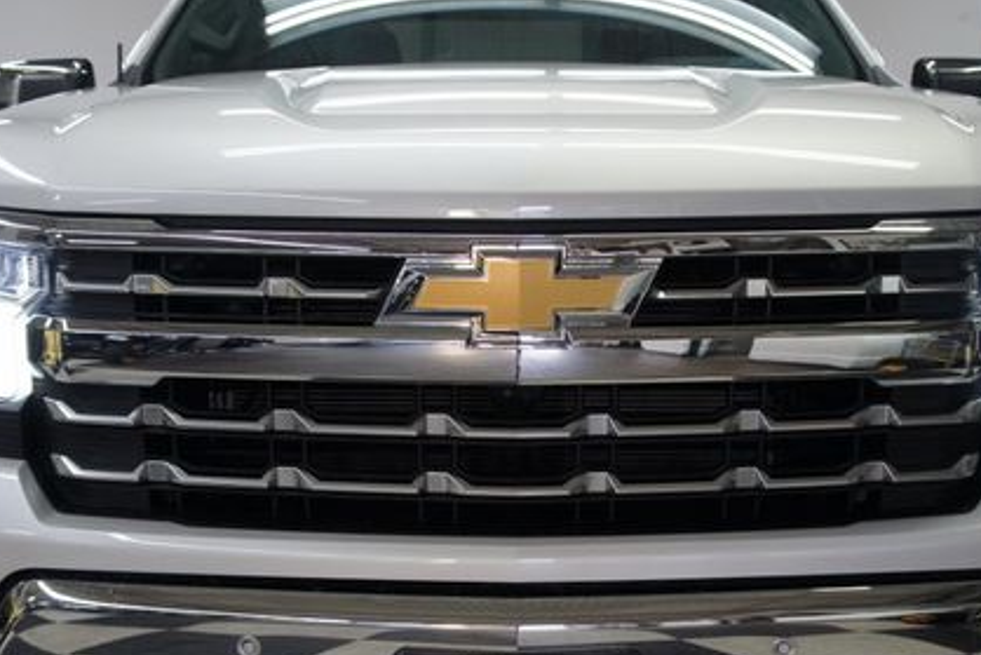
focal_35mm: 53
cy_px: 418
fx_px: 1438
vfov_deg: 25.6
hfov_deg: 37.7
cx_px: 488
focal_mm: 23
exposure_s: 1/40
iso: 200
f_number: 4
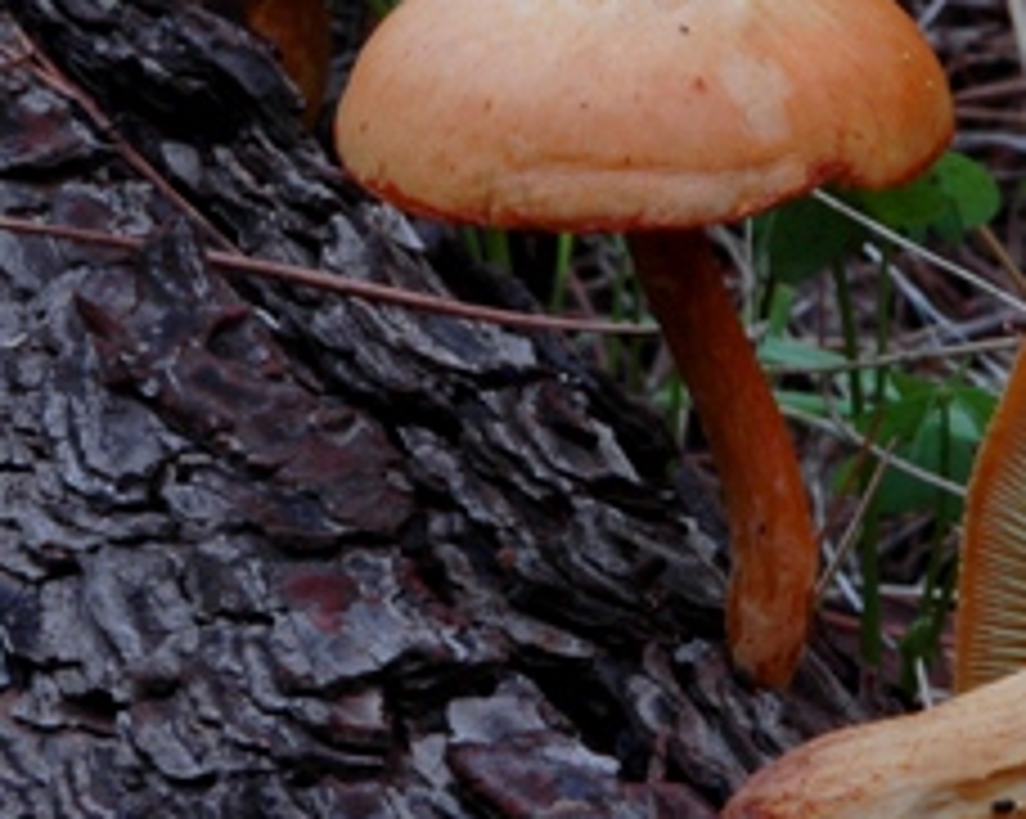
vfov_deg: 6.3
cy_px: 490
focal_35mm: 245
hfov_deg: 7.9
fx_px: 7433
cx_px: 648
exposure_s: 25
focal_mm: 62
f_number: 25
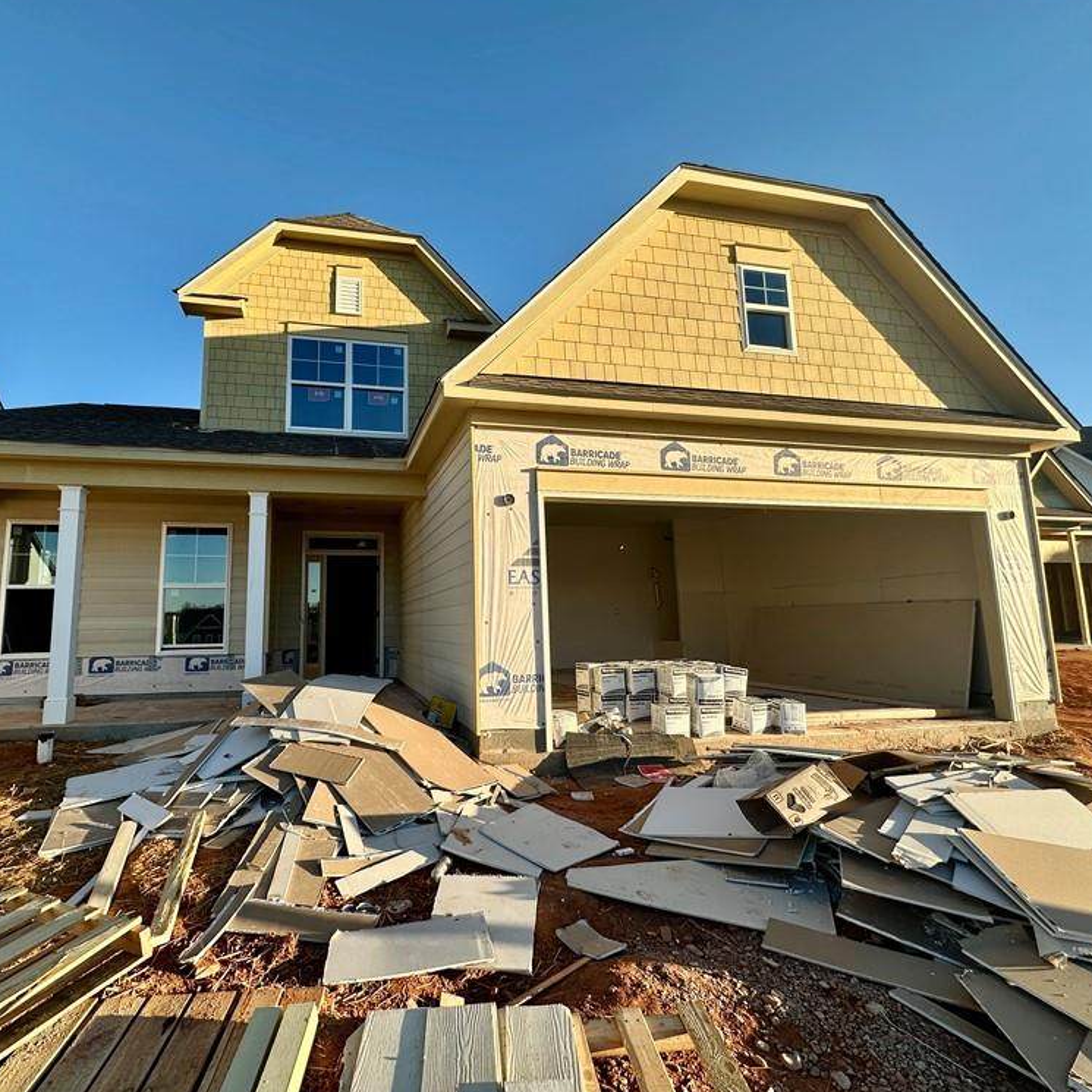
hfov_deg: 83.3
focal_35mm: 17
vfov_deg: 84.0
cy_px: 542
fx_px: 607
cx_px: 456
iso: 40
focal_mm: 2.22
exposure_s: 1/1062
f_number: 2.2
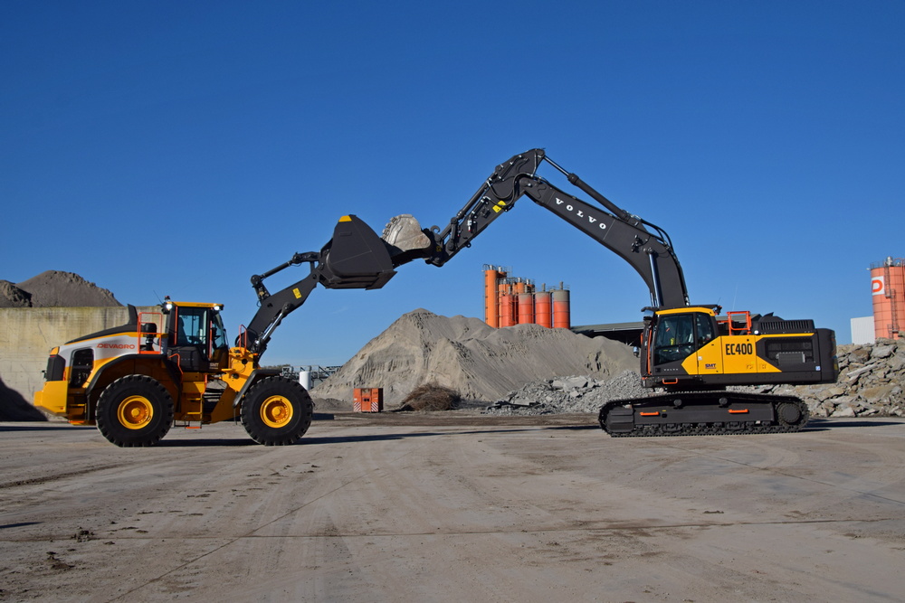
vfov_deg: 40.0
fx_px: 830
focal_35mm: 33
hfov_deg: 57.2
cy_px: 302
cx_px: 452
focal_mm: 22
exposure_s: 1/2000
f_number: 8
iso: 400
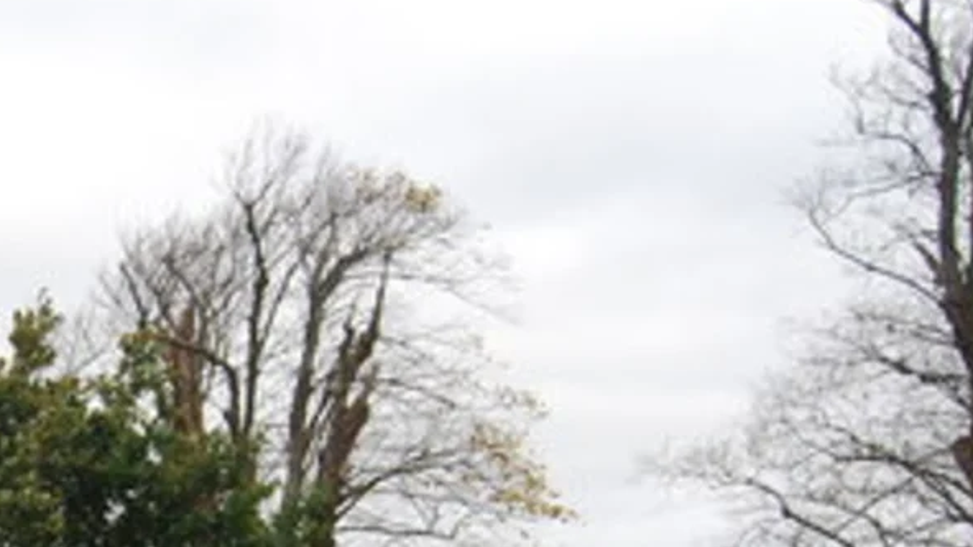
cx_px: -136
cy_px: 626
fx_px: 1987
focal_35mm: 77
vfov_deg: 15.2
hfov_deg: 25.3
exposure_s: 1/500
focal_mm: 18
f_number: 3.5
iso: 220
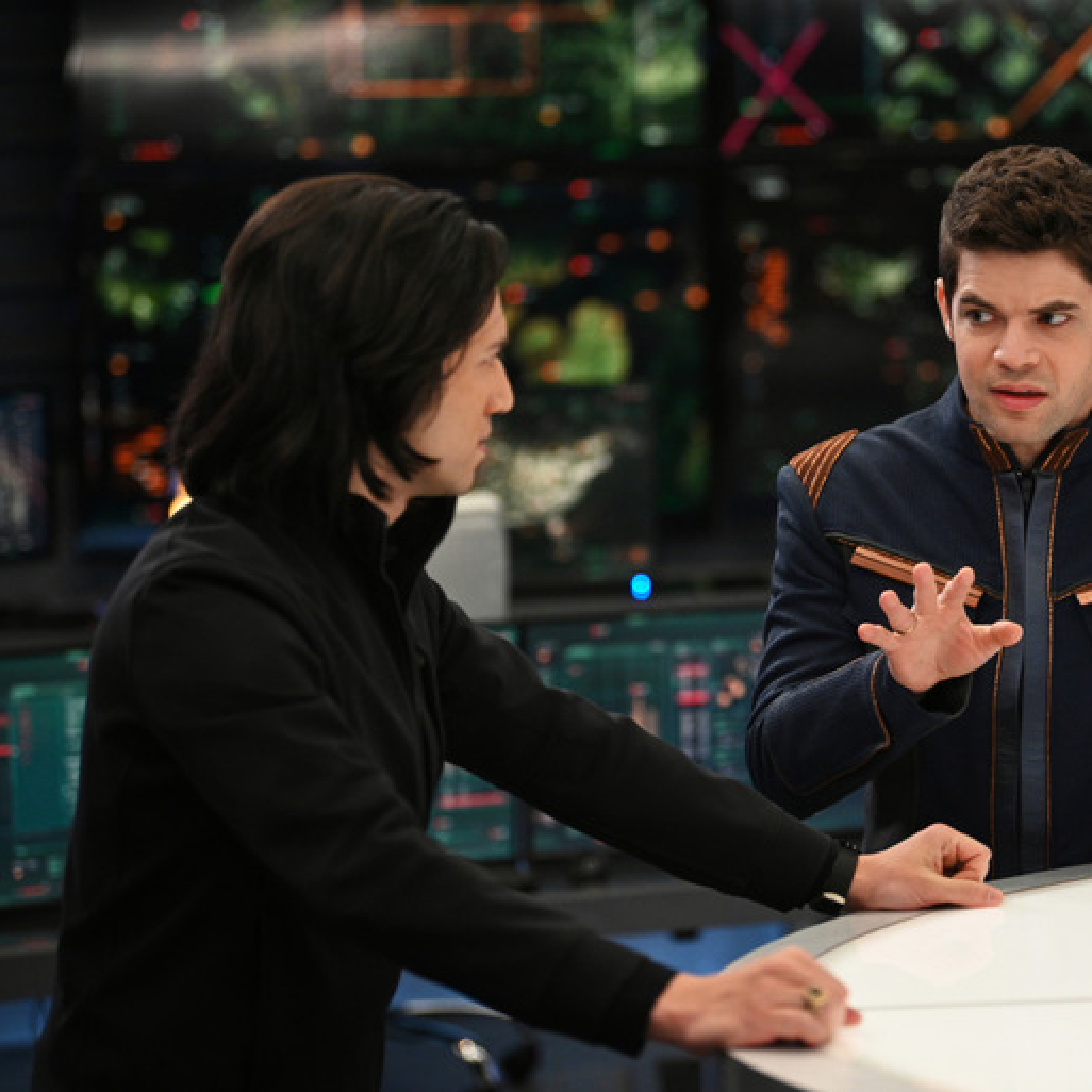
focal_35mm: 142
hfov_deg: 12.3
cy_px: 549
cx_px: 760
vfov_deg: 12.3
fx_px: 5068
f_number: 2.8
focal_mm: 110
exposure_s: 1/125
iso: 3200
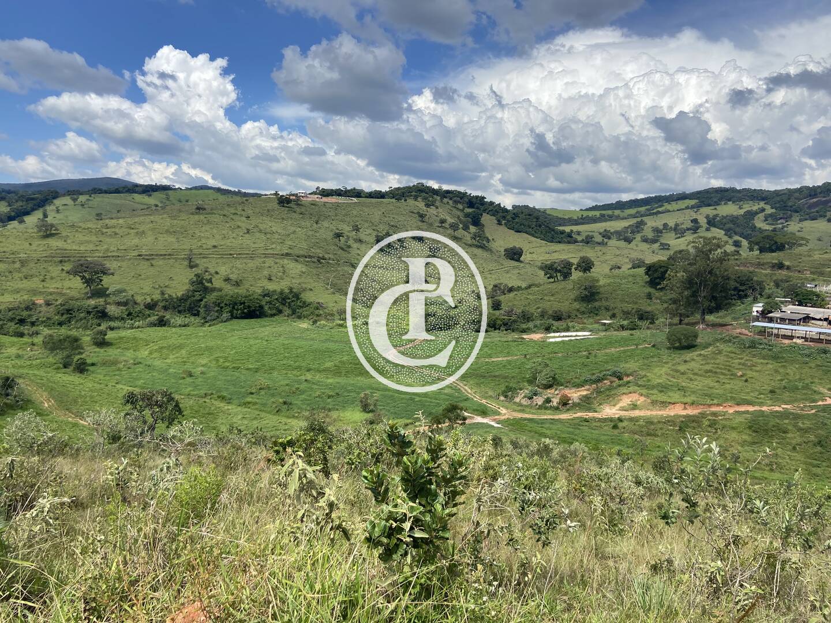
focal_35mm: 26
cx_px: 416
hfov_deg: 67.3
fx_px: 624
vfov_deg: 53.1
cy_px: 312
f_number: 1.8
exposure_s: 1/3731
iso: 32
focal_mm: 4.25
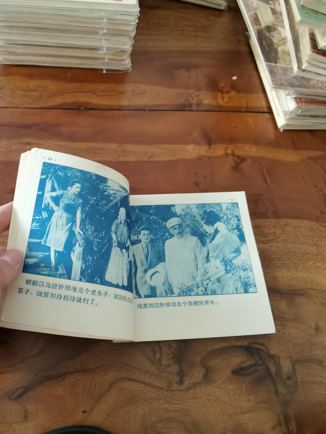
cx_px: 163
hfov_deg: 51.4
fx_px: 339
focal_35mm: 27
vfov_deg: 65.3
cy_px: 217
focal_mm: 2.26
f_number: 2.2
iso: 500
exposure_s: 1/24
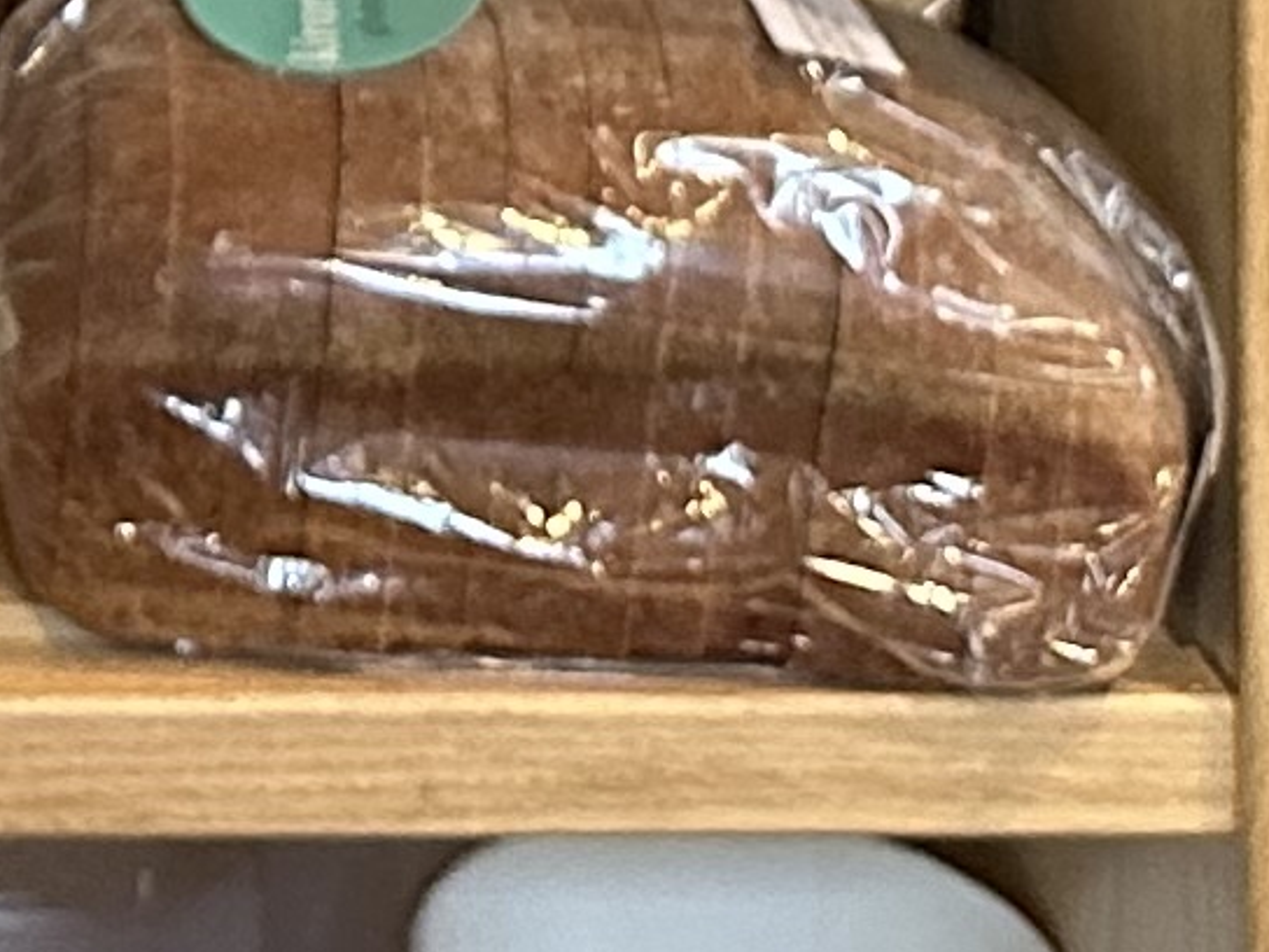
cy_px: -2525
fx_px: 6525
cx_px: -756
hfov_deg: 10.6
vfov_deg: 6.9
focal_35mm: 178
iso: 500
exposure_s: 1/60
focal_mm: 6.86
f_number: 1.78
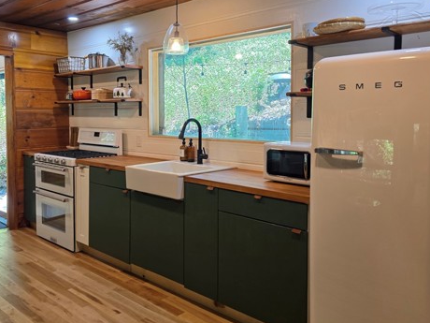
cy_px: 130
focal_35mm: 32
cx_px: 158
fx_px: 398
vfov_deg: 43.9
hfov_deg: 56.1
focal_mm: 6.3
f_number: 1.7
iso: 100
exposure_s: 1/120
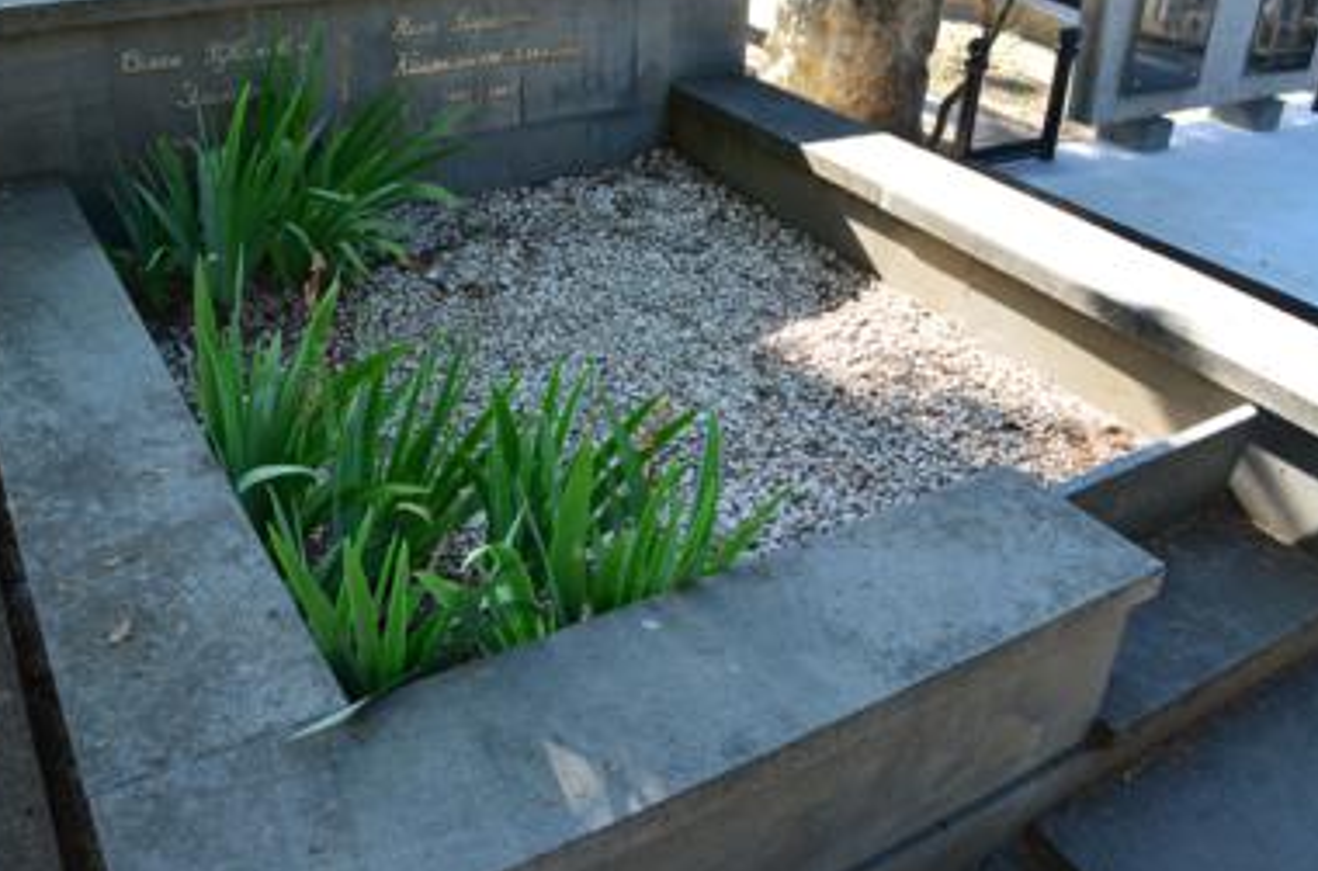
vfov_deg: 40.8
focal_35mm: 32
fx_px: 1168
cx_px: 617
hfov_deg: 58.8
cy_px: 371
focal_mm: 18
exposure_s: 1/40
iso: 110
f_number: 5.6
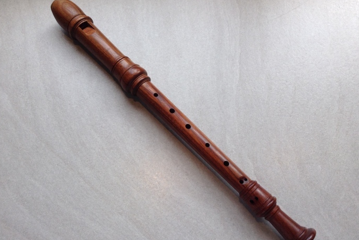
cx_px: 179
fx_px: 349
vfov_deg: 37.9
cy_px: 128
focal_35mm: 35
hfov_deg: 54.4
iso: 25
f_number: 2.4
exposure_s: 1/133
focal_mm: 3.3
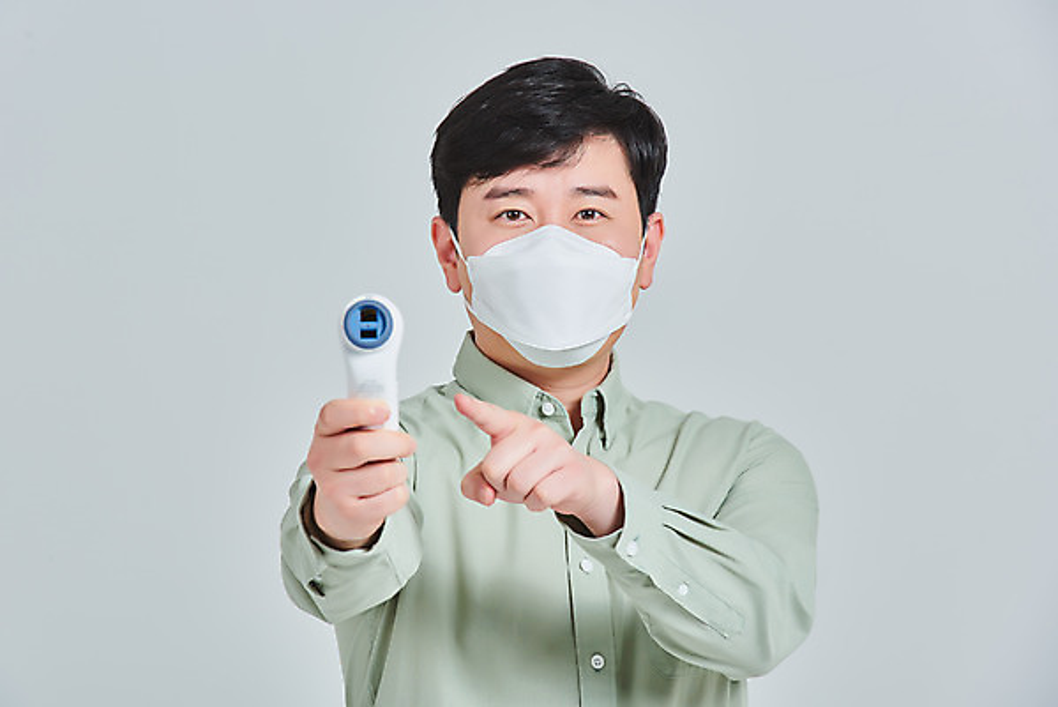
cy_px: 354
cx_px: 529
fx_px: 5439
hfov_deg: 11.1
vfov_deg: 7.4
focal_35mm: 185
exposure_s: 1/125
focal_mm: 185
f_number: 14
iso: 100
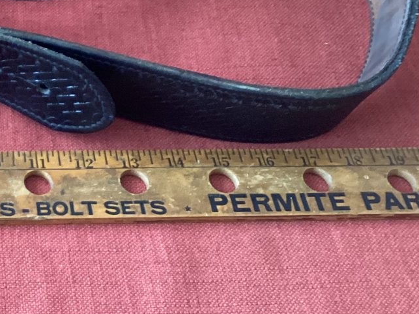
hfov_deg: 24.8
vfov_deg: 19.4
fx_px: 883
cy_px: -18
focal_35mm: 73
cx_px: -43
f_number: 2.4
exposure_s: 1/30
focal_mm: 3.3
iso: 320
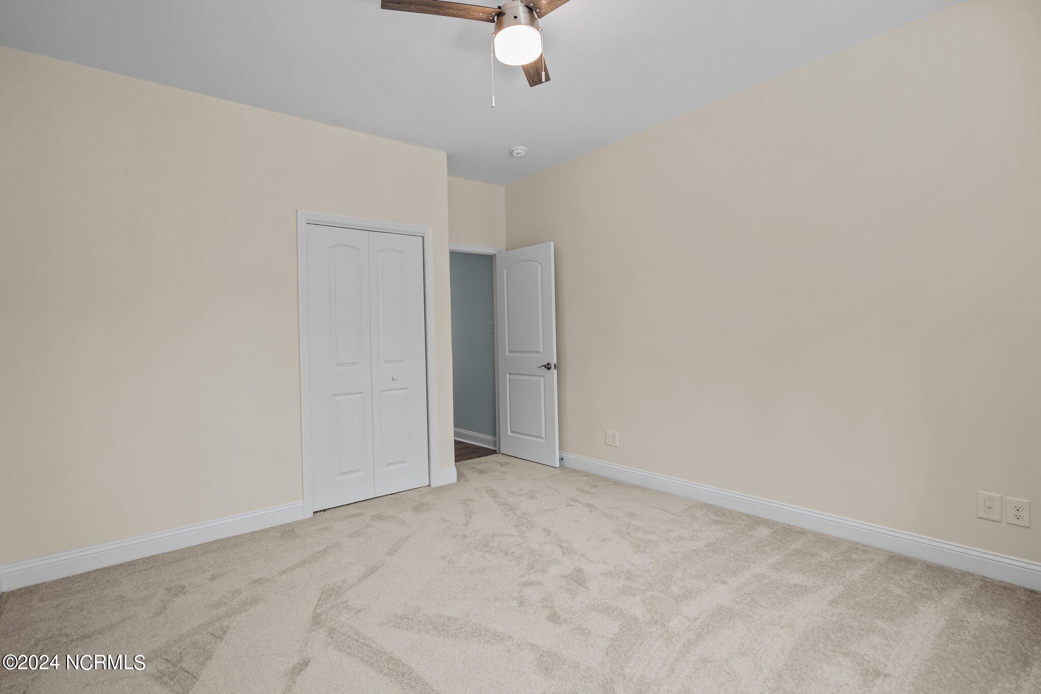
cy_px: 347
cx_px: 520
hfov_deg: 96.7
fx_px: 463
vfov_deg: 73.7
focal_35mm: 16
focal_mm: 16
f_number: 4
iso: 250
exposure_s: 1/80
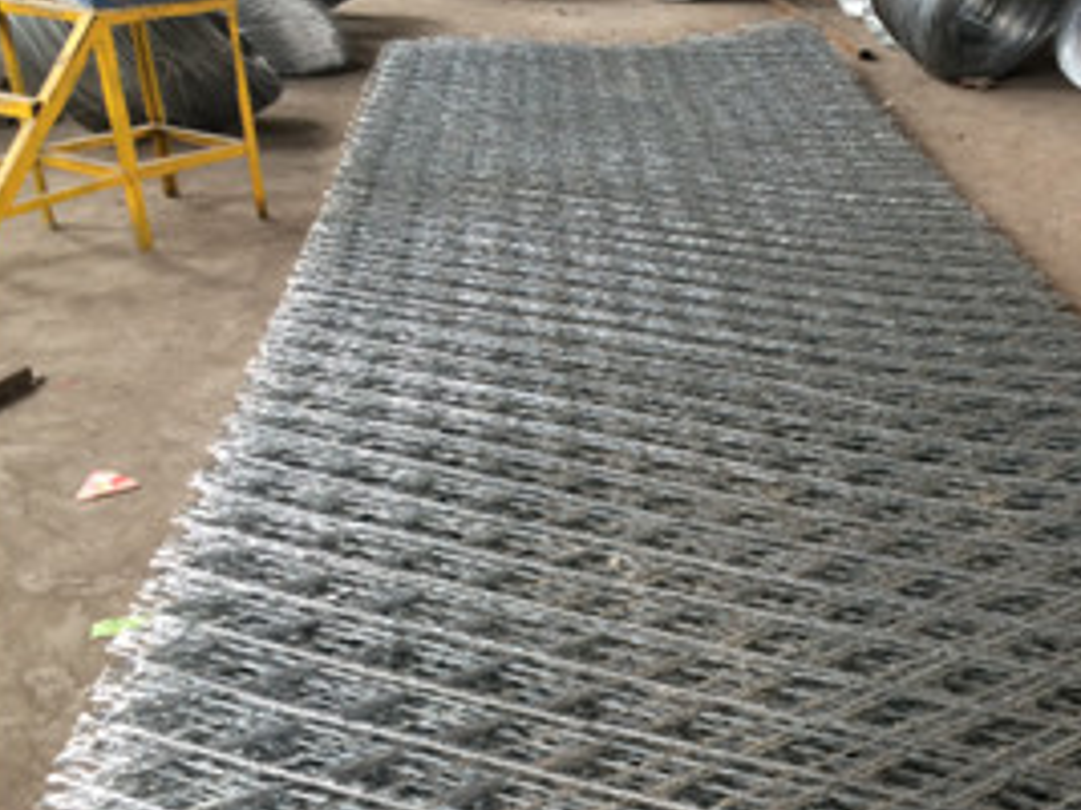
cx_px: 794
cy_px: 571
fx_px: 1405
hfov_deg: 41.0
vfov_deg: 31.8
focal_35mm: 45
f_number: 2.2
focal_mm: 4.12
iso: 80
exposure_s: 1/30
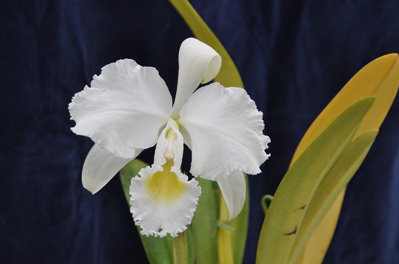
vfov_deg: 18.1
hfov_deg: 27.0
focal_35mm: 75
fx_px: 830
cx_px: 200
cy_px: 132
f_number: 8
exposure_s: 1/125
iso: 200
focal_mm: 50
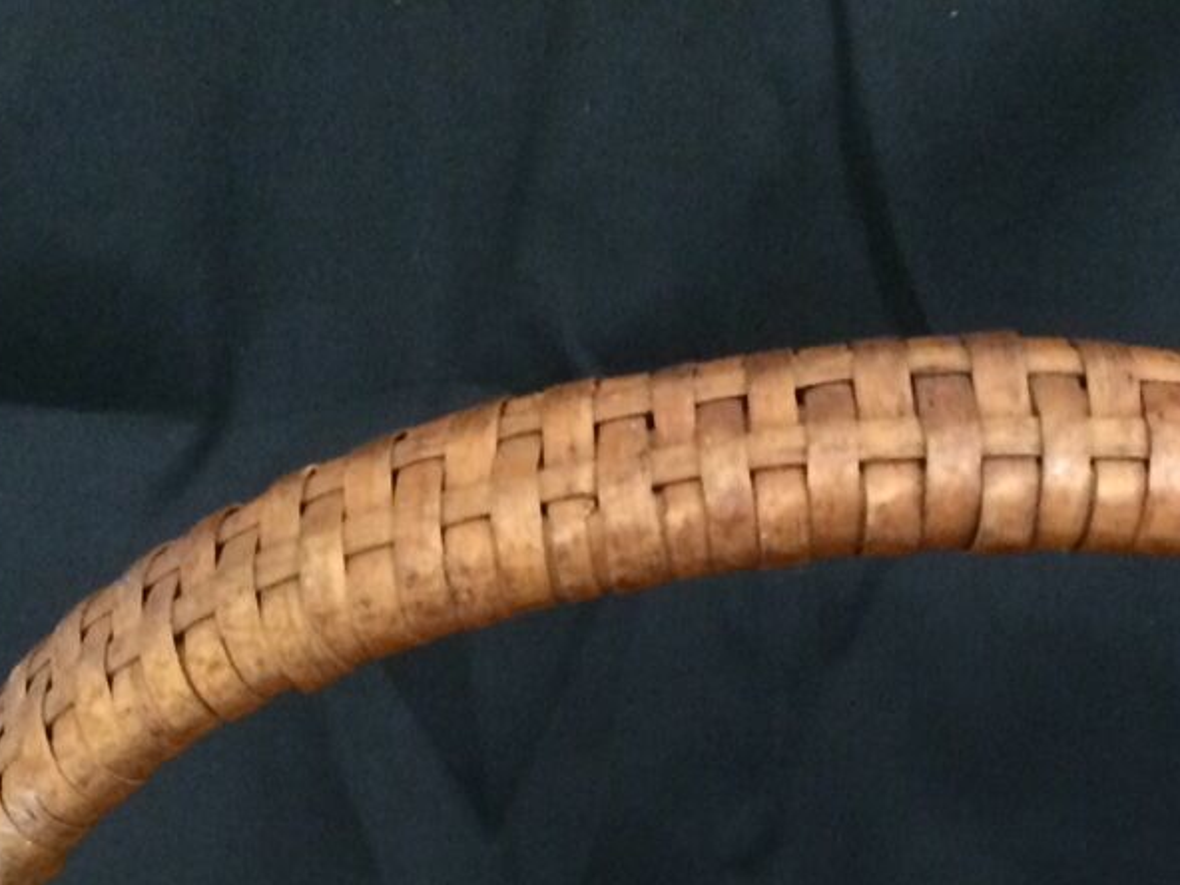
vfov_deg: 17.1
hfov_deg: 24.3
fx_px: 2727
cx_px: 799
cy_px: 1216
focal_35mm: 80
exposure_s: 1/17
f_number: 2.2
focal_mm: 4.15
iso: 400
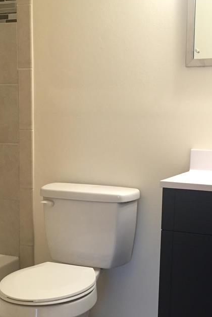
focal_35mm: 49
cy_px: 188
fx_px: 433
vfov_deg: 40.2
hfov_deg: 27.4
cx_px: 133
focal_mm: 4.15
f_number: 2.2
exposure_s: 1/30
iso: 160
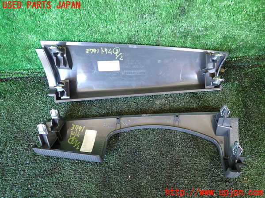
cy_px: 99
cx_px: 132
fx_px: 191
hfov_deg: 69.4
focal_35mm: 25
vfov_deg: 54.9
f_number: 2
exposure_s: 1/30
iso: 250
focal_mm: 4.5
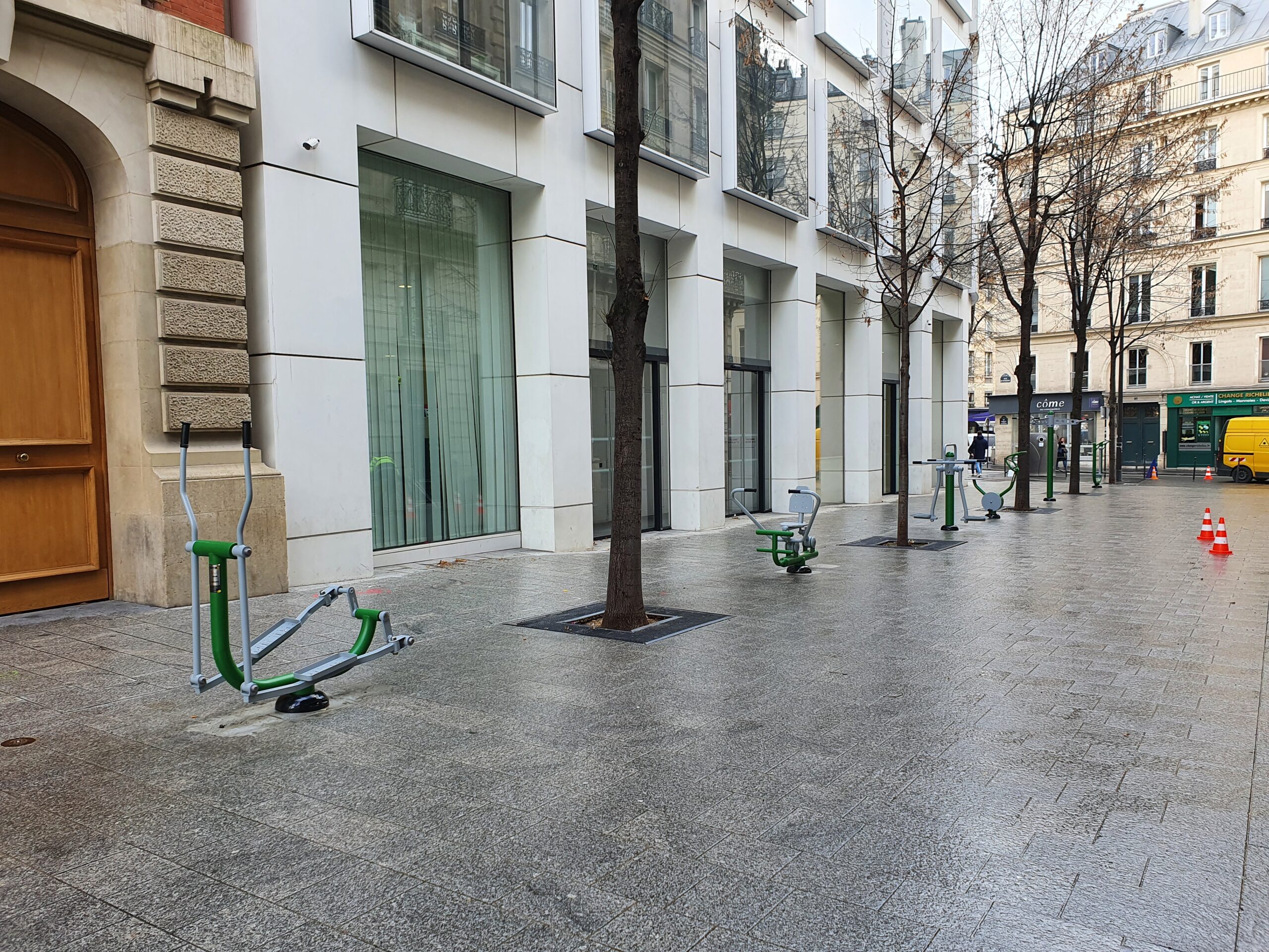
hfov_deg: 67.3
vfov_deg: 53.1
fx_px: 953
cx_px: 634
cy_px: 476
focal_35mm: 26
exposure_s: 1/125
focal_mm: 4.32
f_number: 2.4
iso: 50
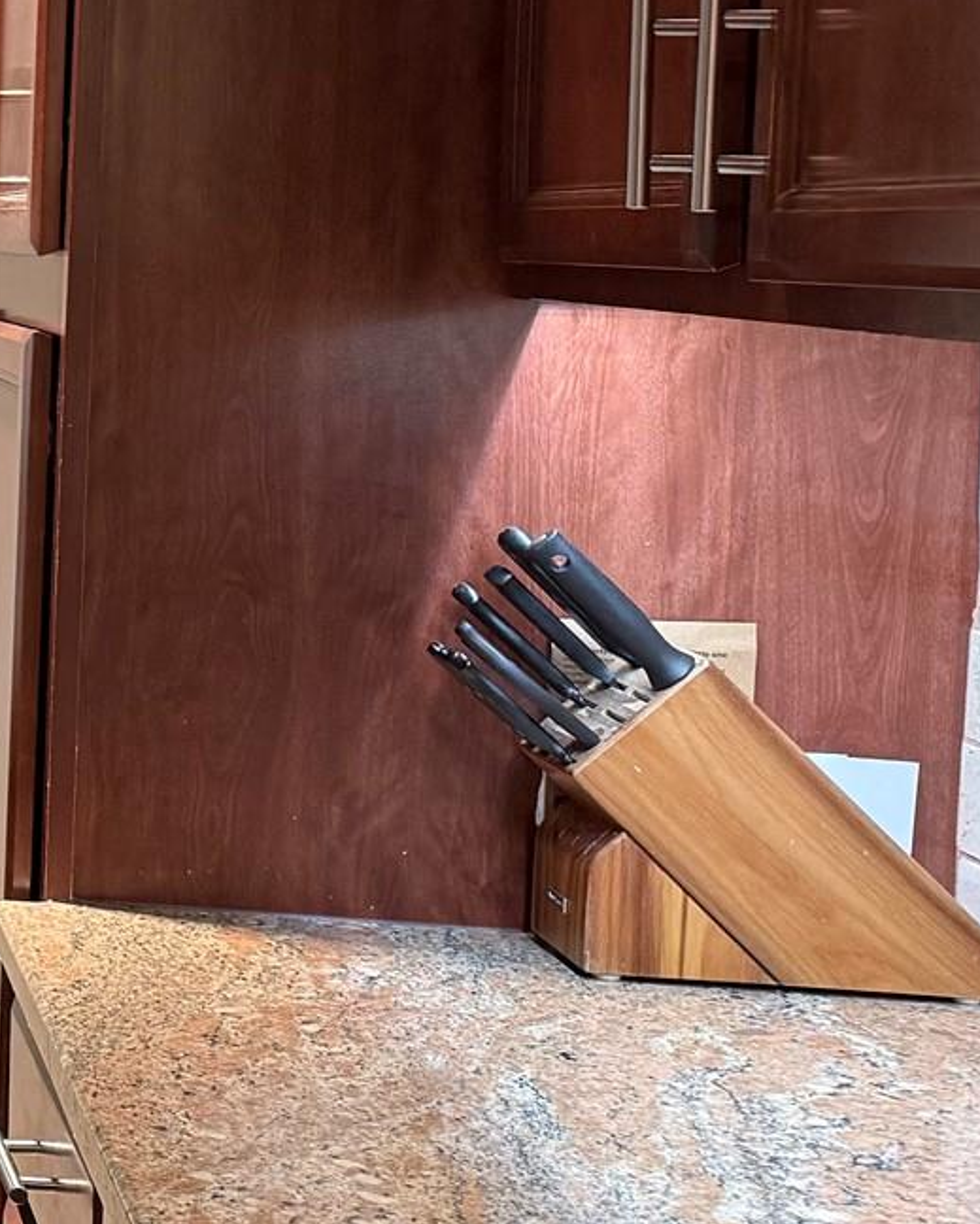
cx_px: -937
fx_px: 2681
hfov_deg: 16.3
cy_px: 353
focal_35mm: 74
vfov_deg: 25.5
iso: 200
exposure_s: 1/60
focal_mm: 6.76
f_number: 1.78
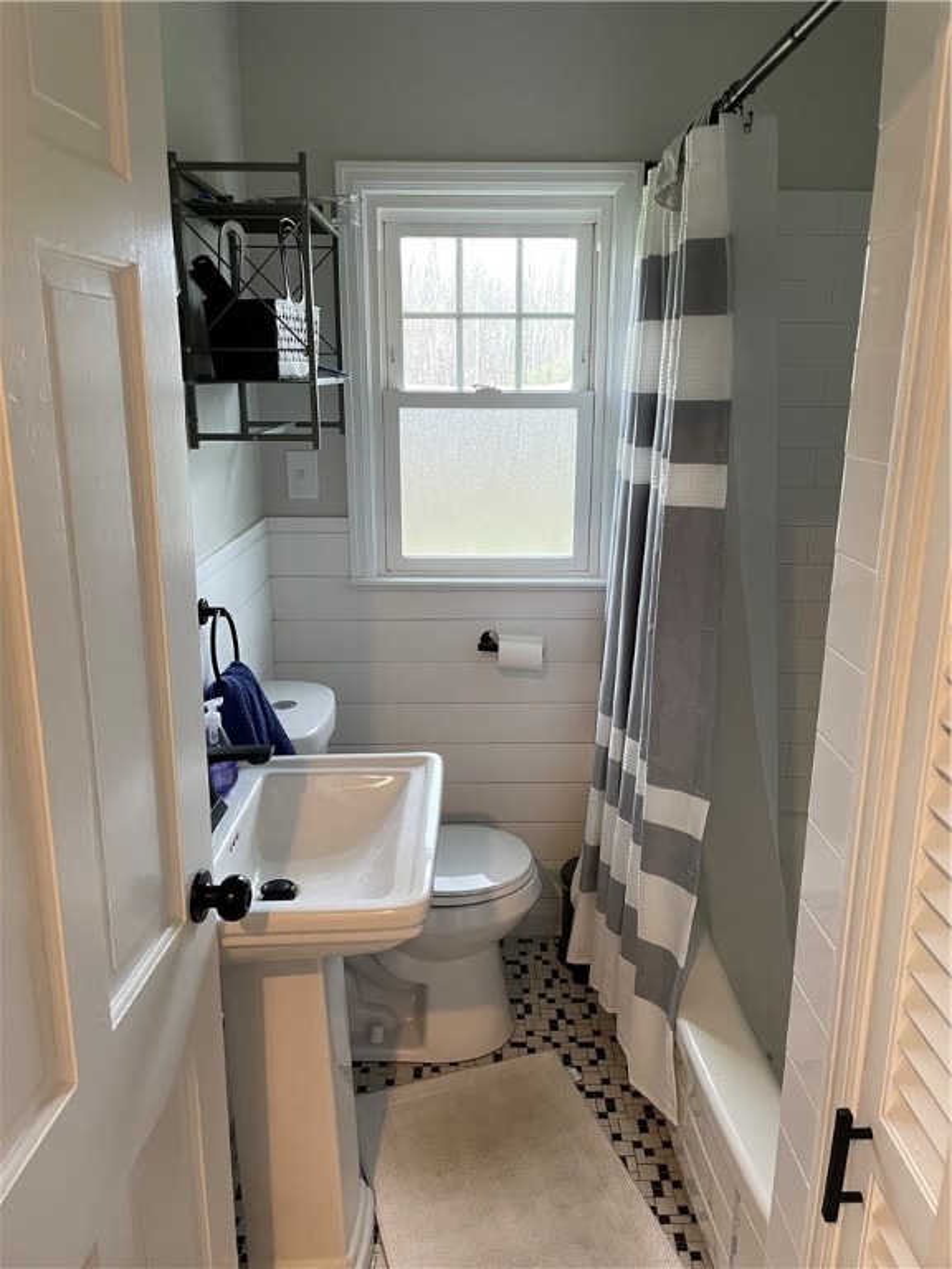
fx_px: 953
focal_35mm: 26
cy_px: 634
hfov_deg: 53.1
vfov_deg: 67.3
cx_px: 476
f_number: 1.6
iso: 200
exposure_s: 1/60
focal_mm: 4.2
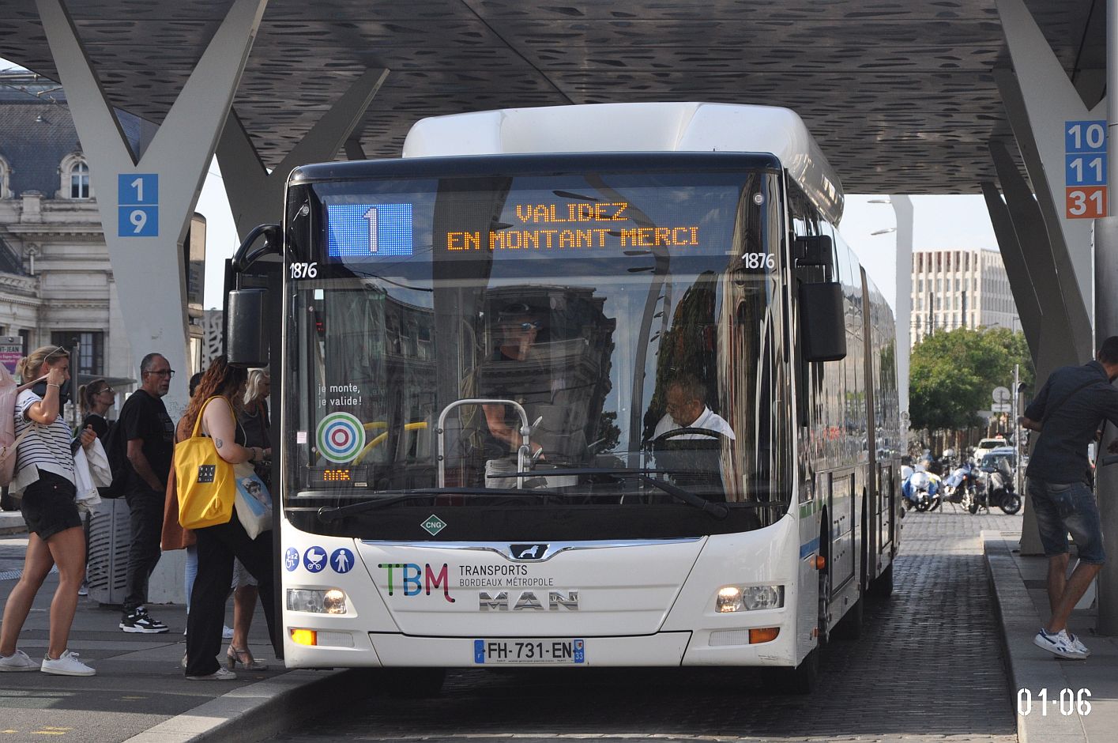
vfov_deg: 13.8
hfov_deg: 20.6
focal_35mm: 99
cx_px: 559
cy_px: 372
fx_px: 3071
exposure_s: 1/1000
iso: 560
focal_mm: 66
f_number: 5.3
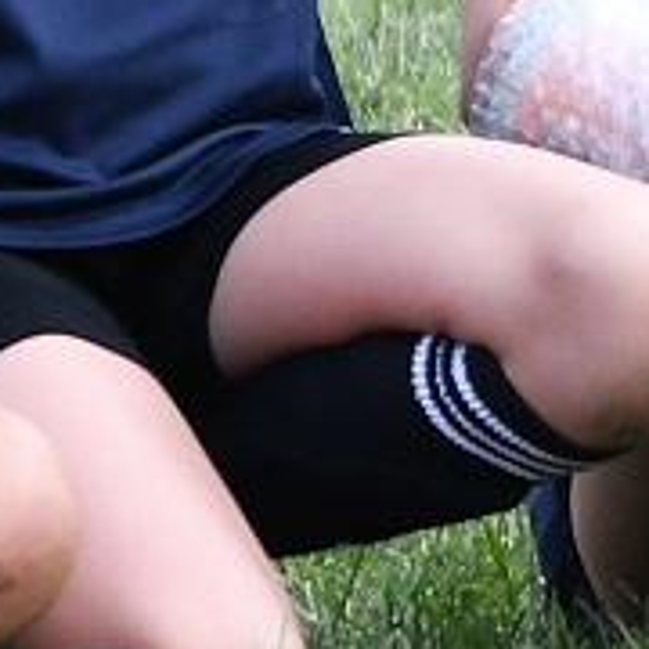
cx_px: 568
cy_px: -211
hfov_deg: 1.2
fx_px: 30299
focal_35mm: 1428
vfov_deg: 1.2
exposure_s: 1/1000
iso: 800
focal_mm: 195
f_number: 5.3
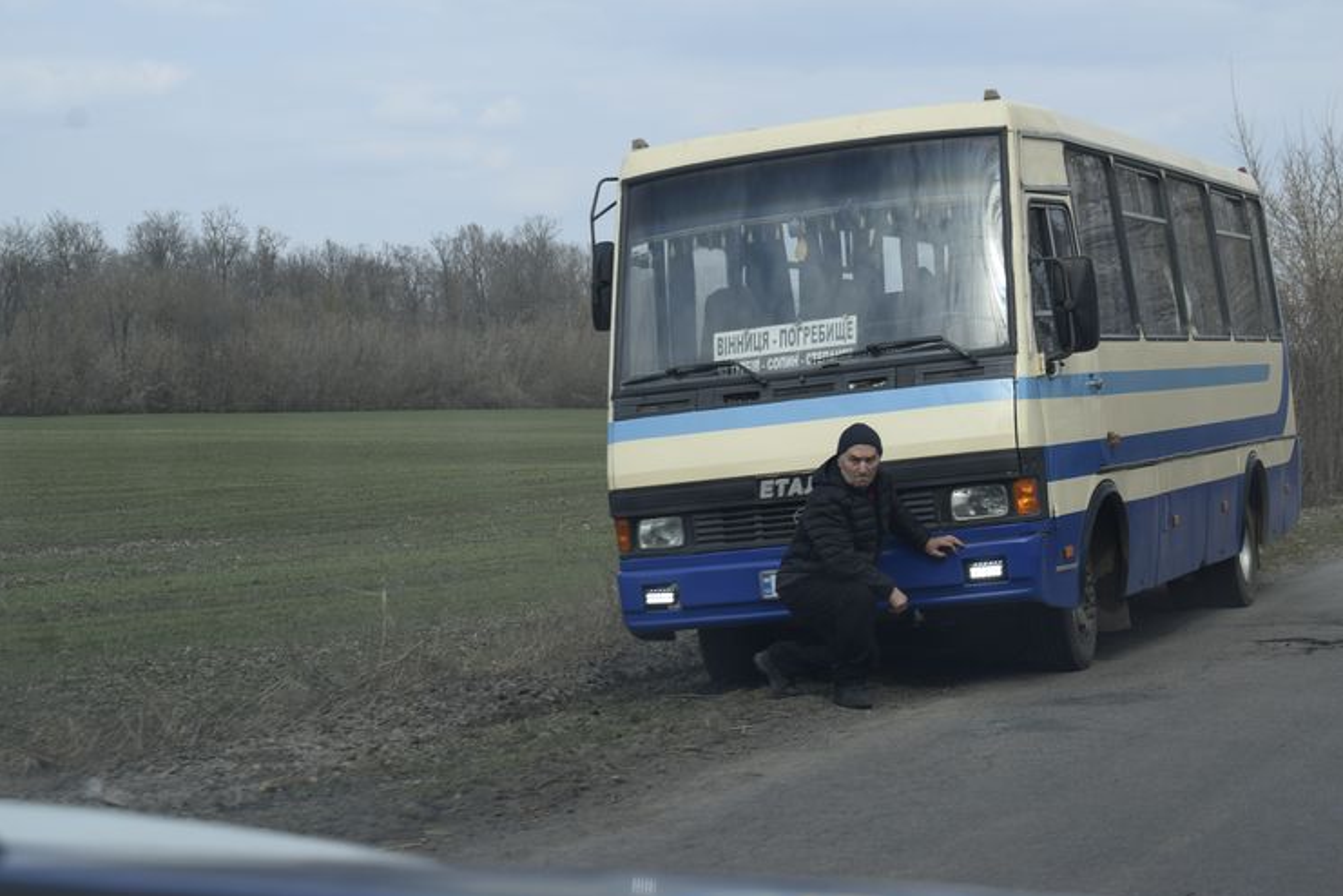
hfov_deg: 24.3
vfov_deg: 16.4
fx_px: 3115
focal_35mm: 84
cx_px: 678
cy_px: 447
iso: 200
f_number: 9
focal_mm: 55
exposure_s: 1/320
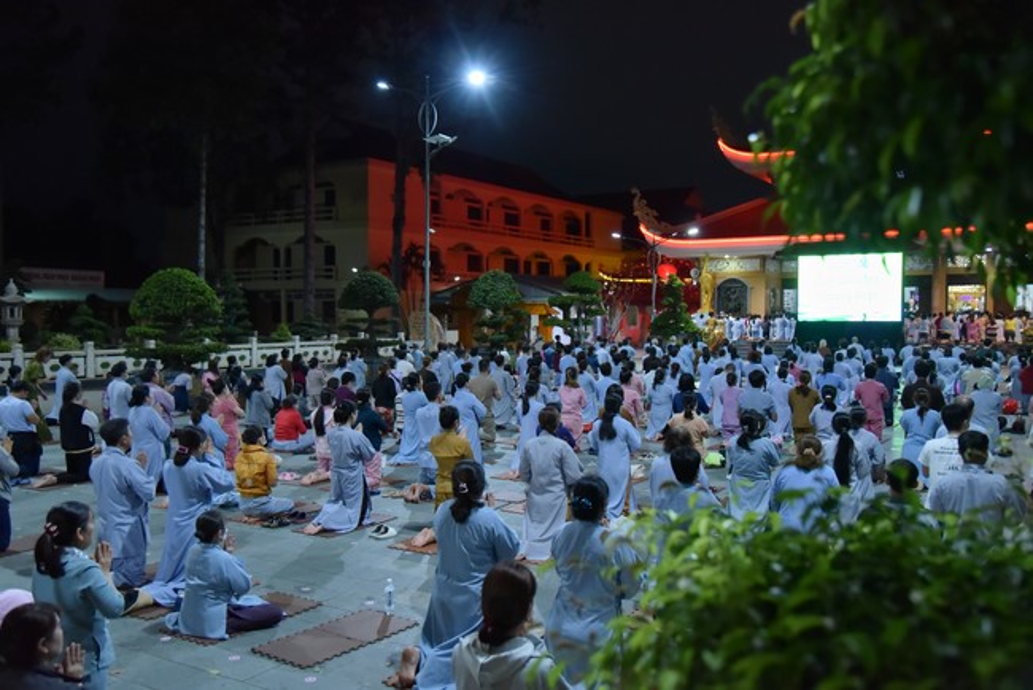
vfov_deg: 41.2
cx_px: 516
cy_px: 345
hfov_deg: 58.7
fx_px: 919
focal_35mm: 32
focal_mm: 32
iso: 2500
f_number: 4
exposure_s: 1/125
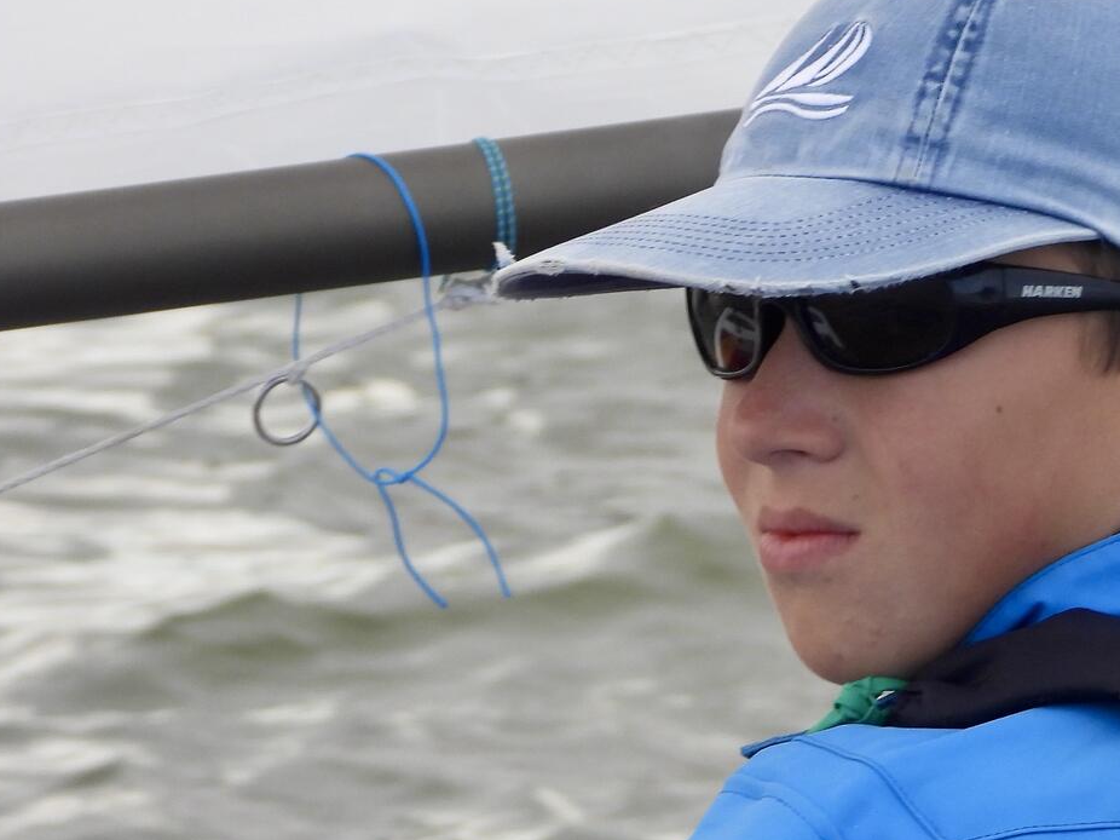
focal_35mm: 418
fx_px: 13521
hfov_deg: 4.7
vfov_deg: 3.6
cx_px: 960
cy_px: 490
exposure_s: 1/320
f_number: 4.5
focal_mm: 38.6
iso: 200
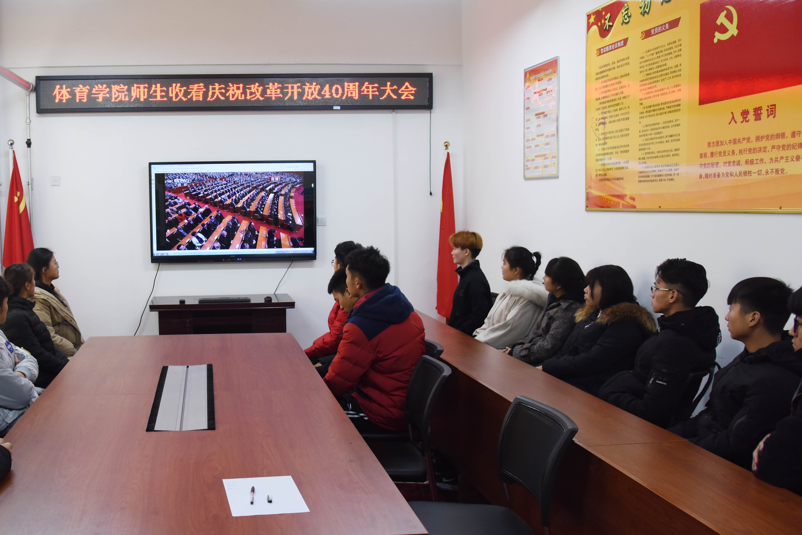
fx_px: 780
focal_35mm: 35
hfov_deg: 52.8
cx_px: 238
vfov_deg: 37.9
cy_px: 286
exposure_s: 1/100
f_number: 5
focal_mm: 24
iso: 1600
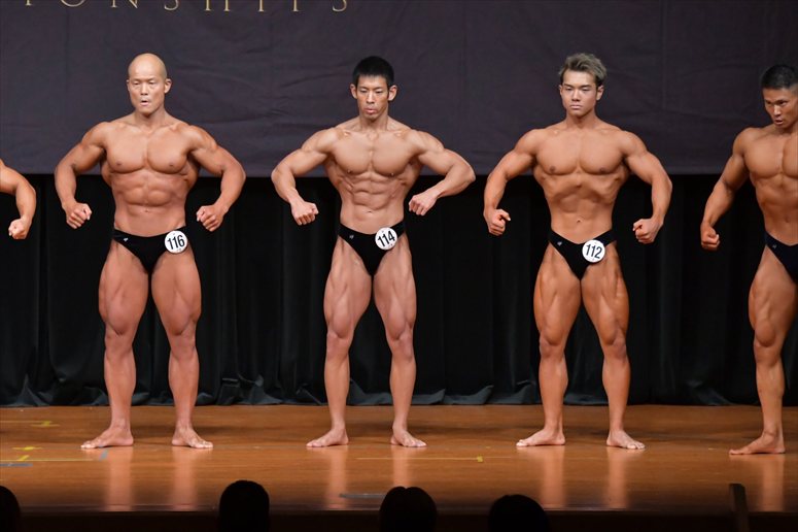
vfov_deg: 5.7
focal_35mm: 240
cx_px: 399
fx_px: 5317
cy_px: 266
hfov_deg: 8.6
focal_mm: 160
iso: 5000
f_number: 5.6
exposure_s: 1/400
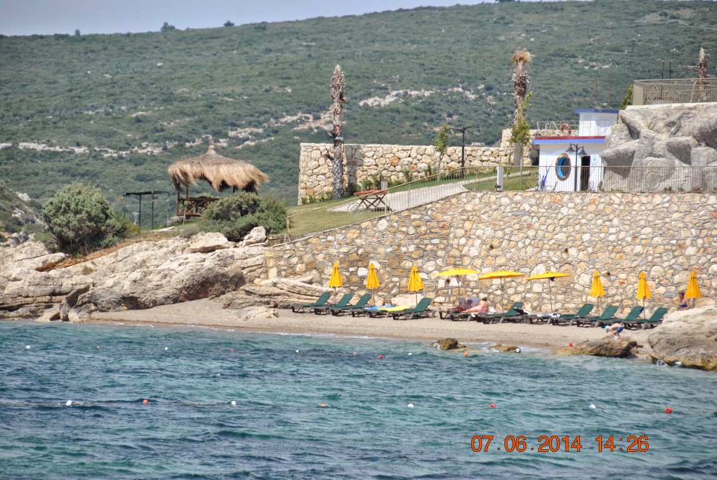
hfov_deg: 9.1
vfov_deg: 6.1
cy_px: 240
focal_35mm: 225
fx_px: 4487
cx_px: 358
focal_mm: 150
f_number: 5.6
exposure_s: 1/1000
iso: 200
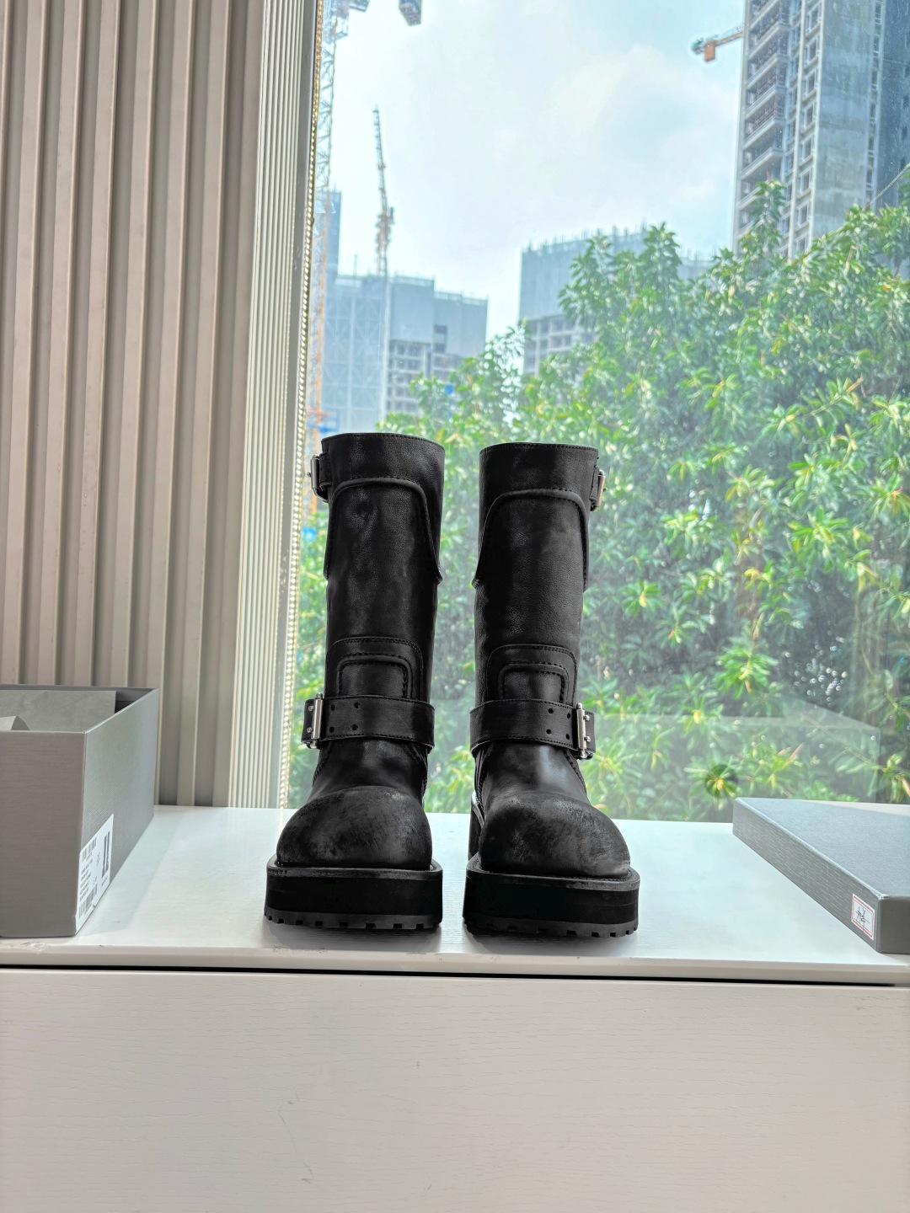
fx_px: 911
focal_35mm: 26
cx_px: 455
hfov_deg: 53.1
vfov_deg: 67.3
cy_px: 606
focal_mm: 5.96
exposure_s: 1/315
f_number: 1.6
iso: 50
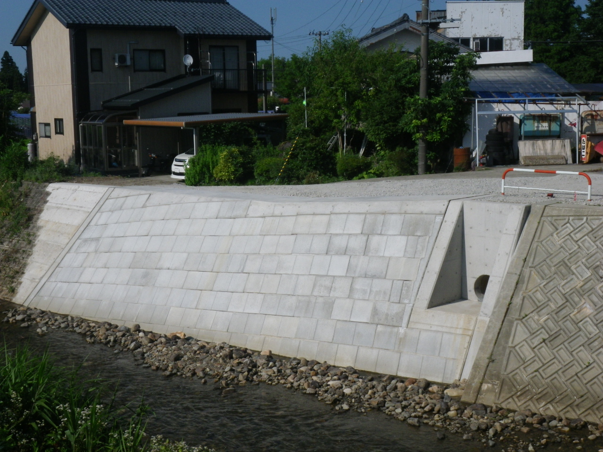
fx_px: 888
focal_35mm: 51
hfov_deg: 37.5
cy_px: 226
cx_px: 302
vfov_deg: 28.6
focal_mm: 9.1
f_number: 5.3
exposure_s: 1/1500
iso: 160
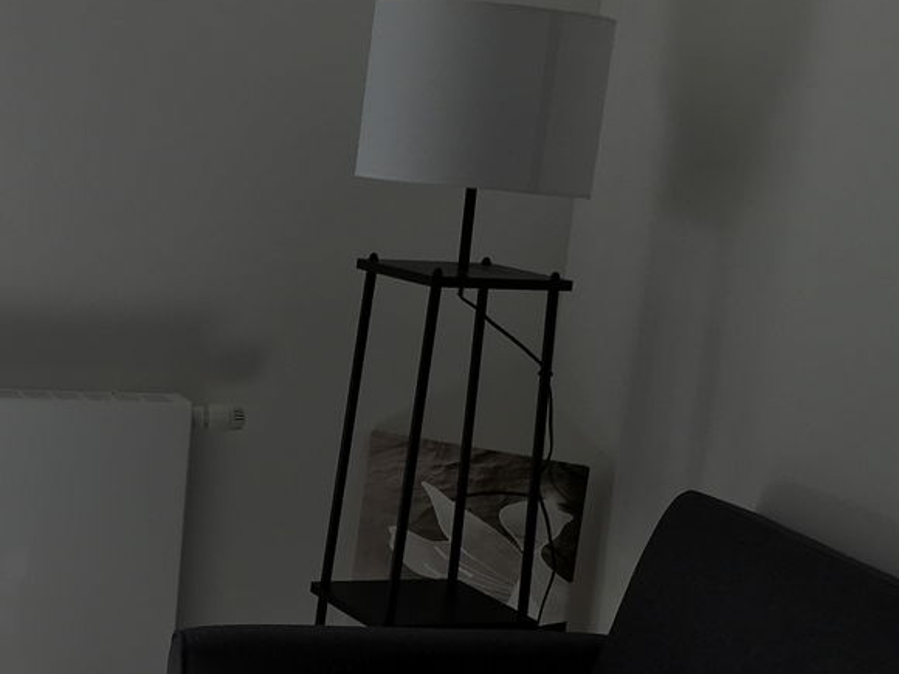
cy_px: 646
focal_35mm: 80
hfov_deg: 24.0
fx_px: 2078
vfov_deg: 18.1
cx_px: 174
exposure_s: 1/439
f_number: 2.2
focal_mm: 4.15
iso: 25
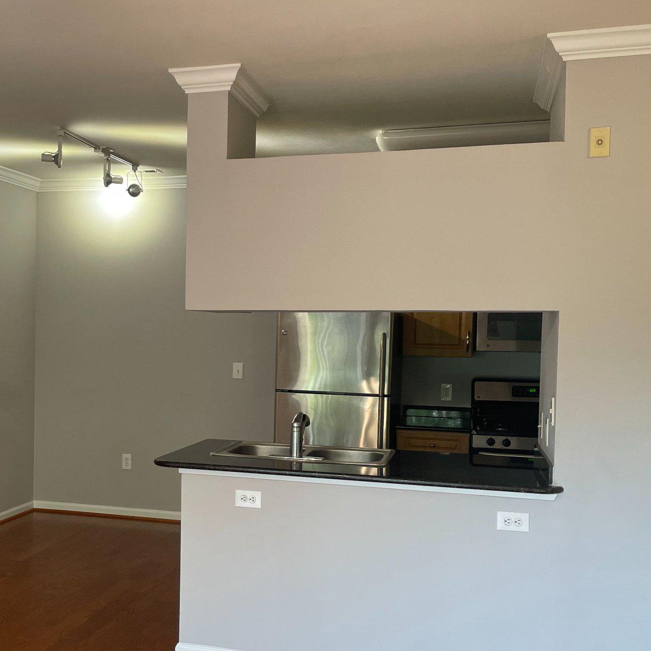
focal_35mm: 41
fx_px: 872
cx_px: 188
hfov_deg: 40.1
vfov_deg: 40.9
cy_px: 361
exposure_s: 1/120
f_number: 1.6
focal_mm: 4.2
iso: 100
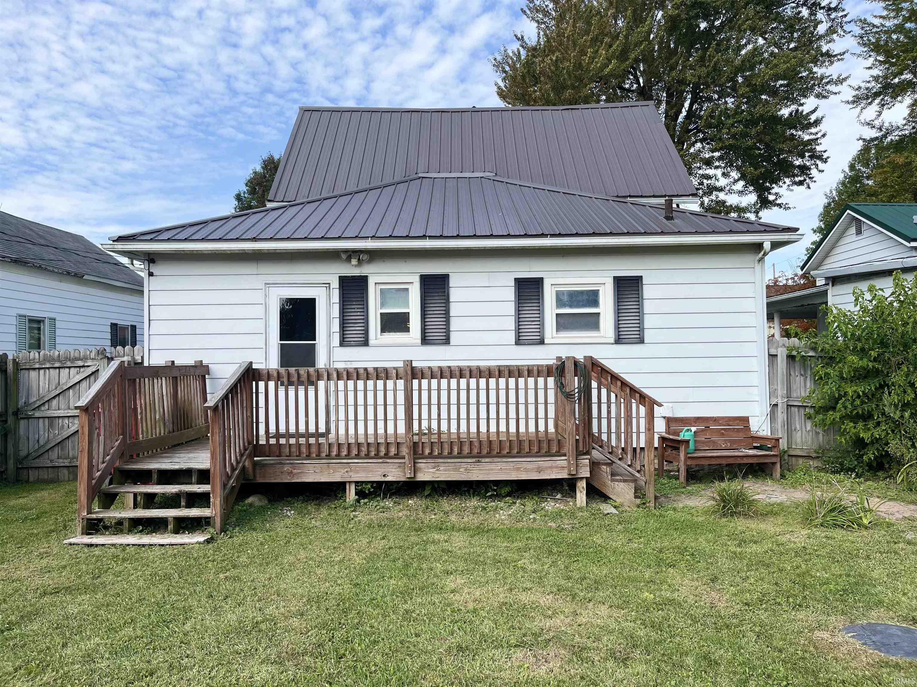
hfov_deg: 67.3
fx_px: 689
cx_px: 458
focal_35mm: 26
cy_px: 344
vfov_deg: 53.1
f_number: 1.6
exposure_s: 1/2268
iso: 50
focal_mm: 5.1
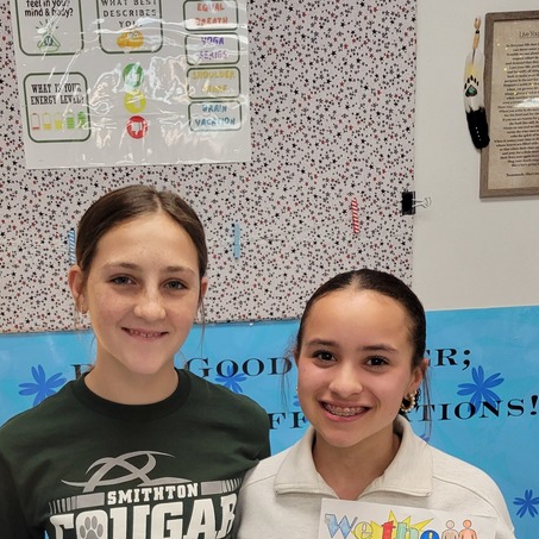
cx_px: 226
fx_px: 916
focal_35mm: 52
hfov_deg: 32.7
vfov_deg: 30.4
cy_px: 544
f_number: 1.8
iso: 200
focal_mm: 5.4
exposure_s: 1/60
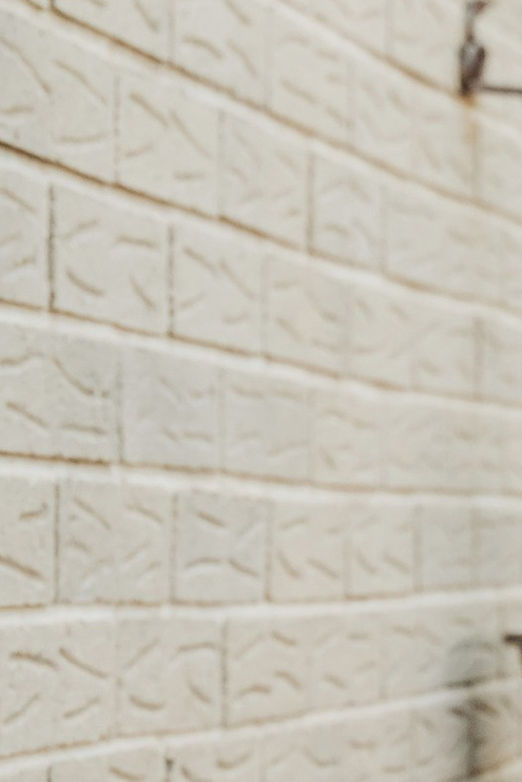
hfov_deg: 9.1
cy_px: 935
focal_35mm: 150
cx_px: 54
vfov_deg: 13.3
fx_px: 3261
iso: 1250
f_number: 4
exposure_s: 1/1250
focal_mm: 29
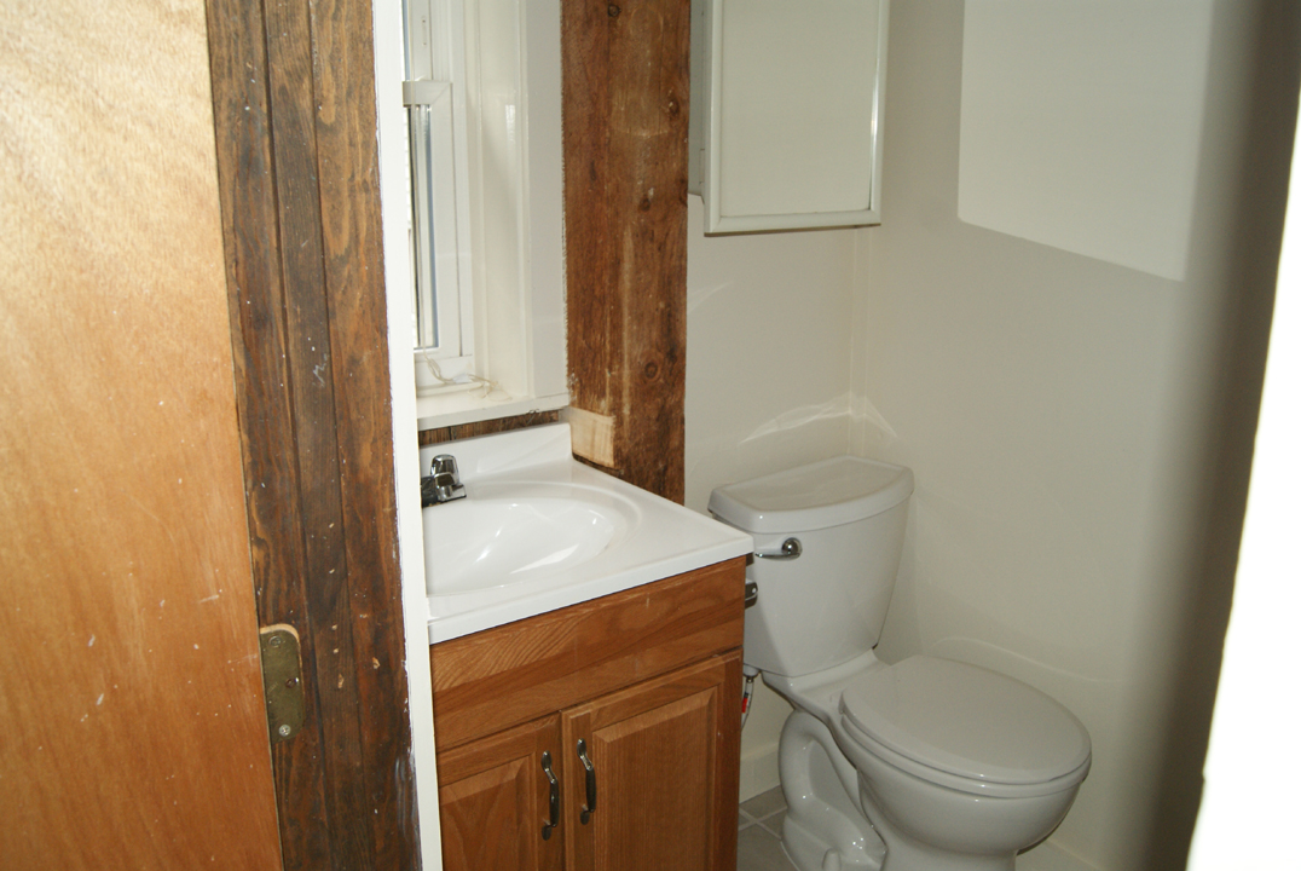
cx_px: 650
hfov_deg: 61.9
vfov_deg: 43.7
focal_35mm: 30
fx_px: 1085
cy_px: 436
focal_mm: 20
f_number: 5.6
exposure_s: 1/60
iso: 400
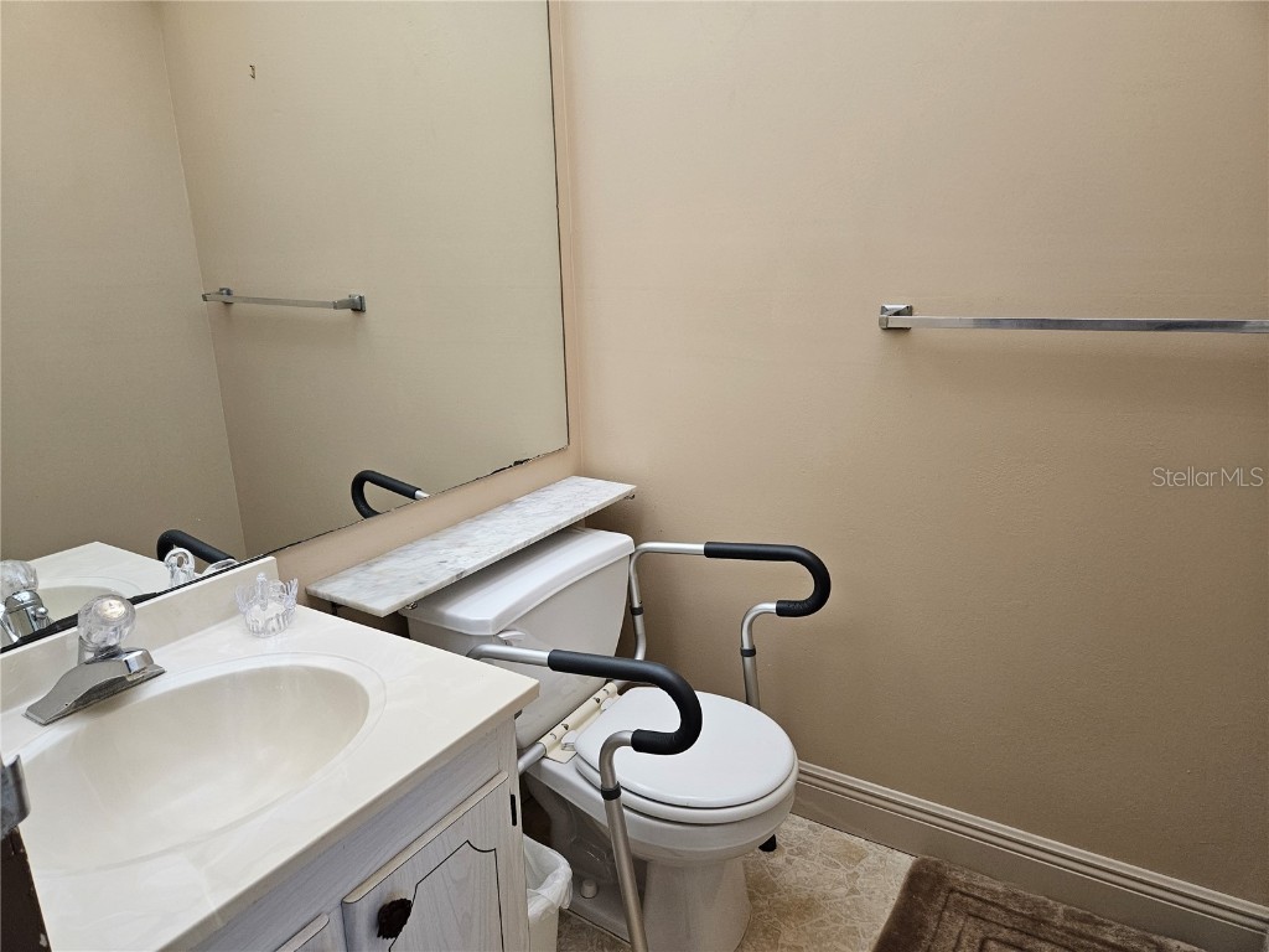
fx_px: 843
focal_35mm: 23
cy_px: 476
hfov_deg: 73.9
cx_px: 634
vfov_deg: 58.9
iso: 320
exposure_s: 1/120
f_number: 1.8
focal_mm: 5.4
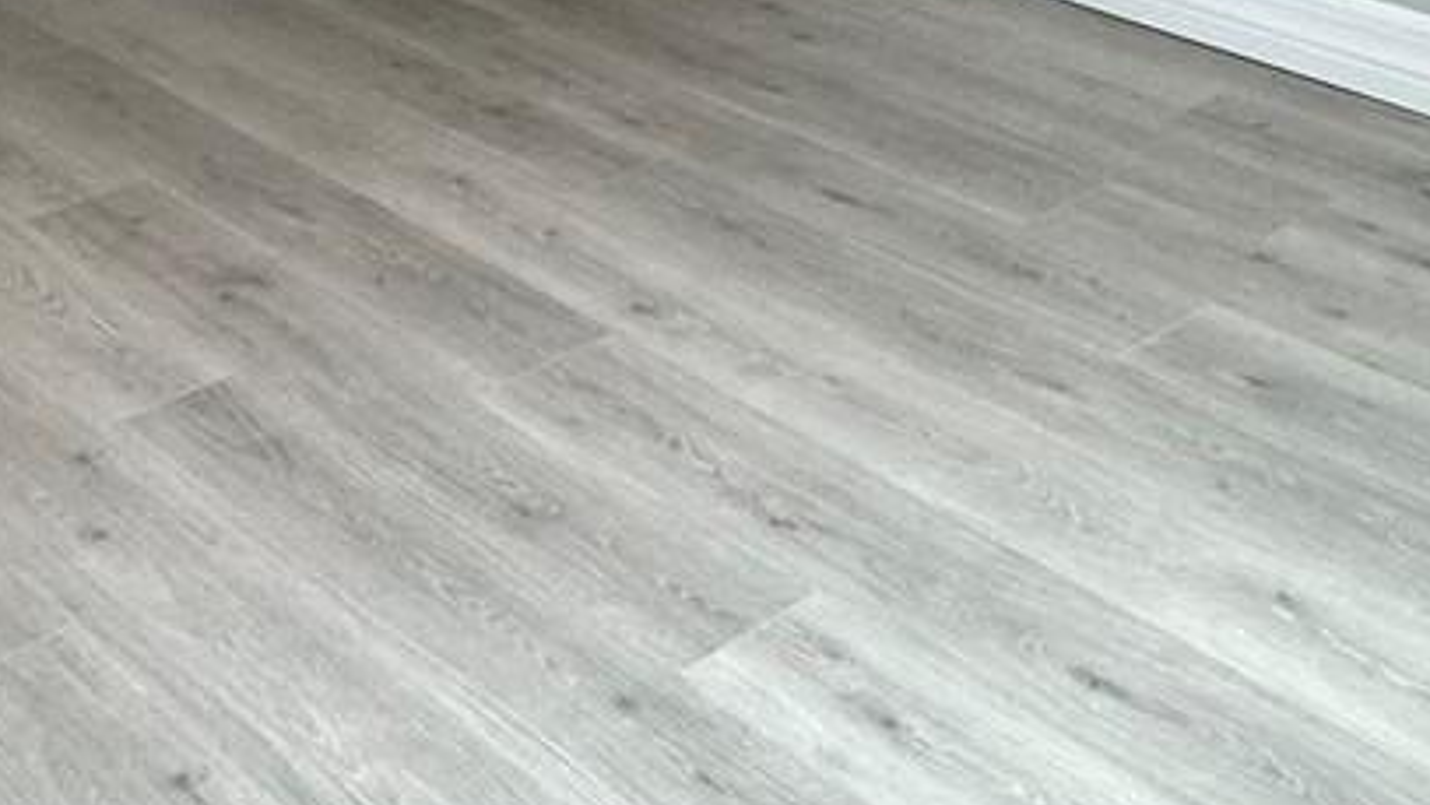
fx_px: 2275
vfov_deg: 18.6
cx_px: 372
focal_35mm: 60
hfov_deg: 34.2
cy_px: -243
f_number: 2.2
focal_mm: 2.22
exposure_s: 1/120
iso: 160
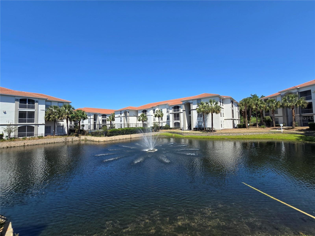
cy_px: 118
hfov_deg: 106.2
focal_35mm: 13
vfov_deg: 89.9
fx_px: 118
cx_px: 158
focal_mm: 2.2
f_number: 2.2
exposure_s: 1/1746
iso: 50
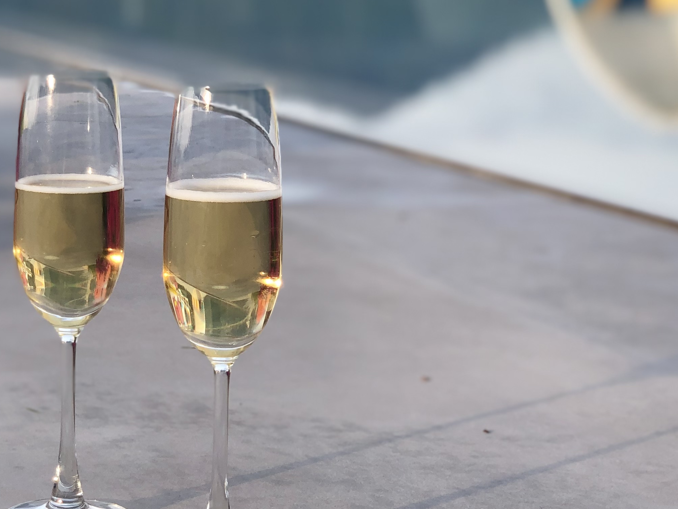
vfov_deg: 14.2
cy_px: 191
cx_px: 152
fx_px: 2037
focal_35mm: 104
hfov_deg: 18.7
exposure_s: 1/173
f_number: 2.4
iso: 16
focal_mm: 6
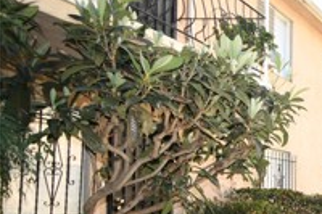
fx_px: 429
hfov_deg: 26.1
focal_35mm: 48
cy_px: 194
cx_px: 514
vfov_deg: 27.0
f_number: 4
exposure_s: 1/125
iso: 100
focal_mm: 10
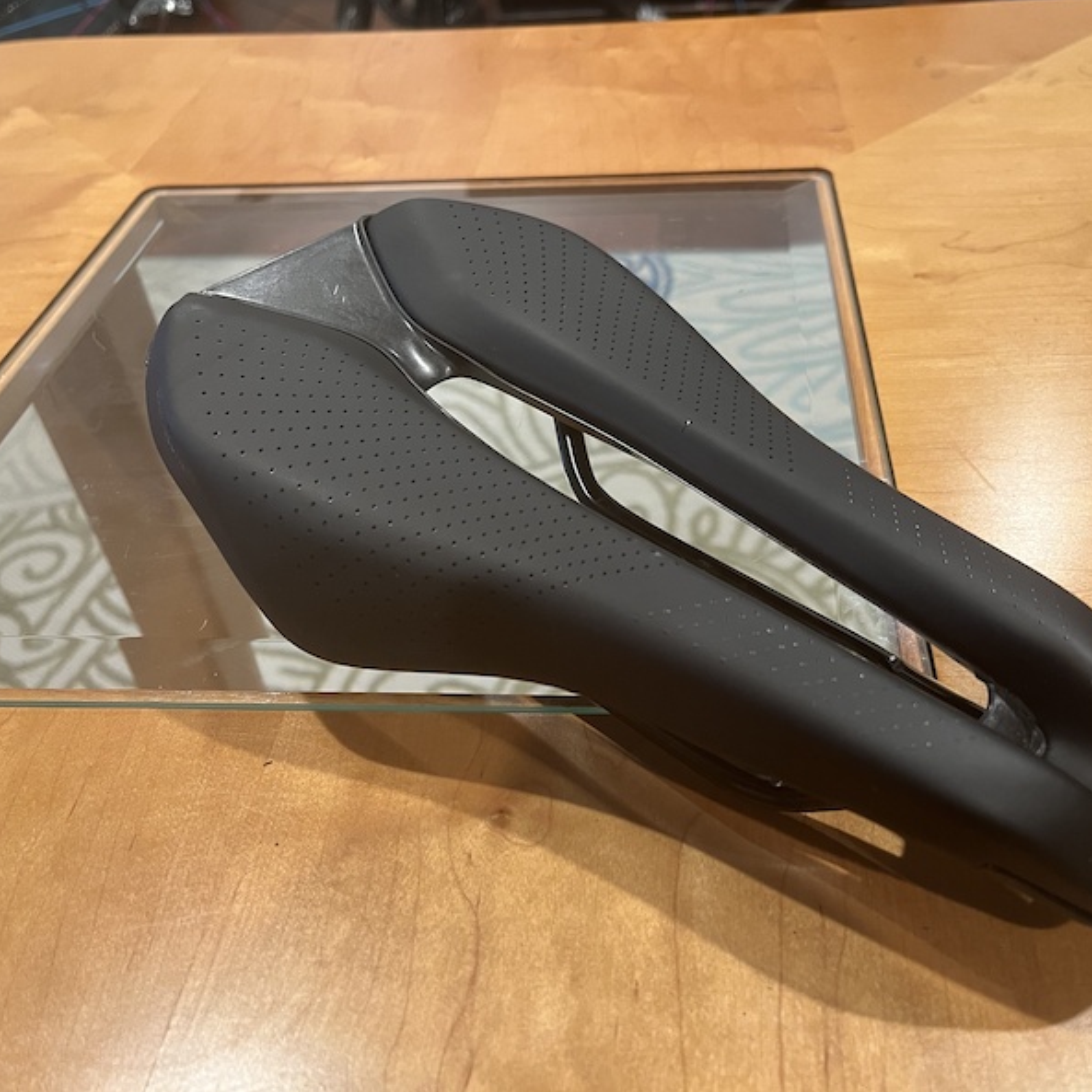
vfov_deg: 52.5
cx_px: 602
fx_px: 1106
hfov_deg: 52.4
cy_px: 545
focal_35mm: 31
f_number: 1.6
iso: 500
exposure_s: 1/60
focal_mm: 5.1
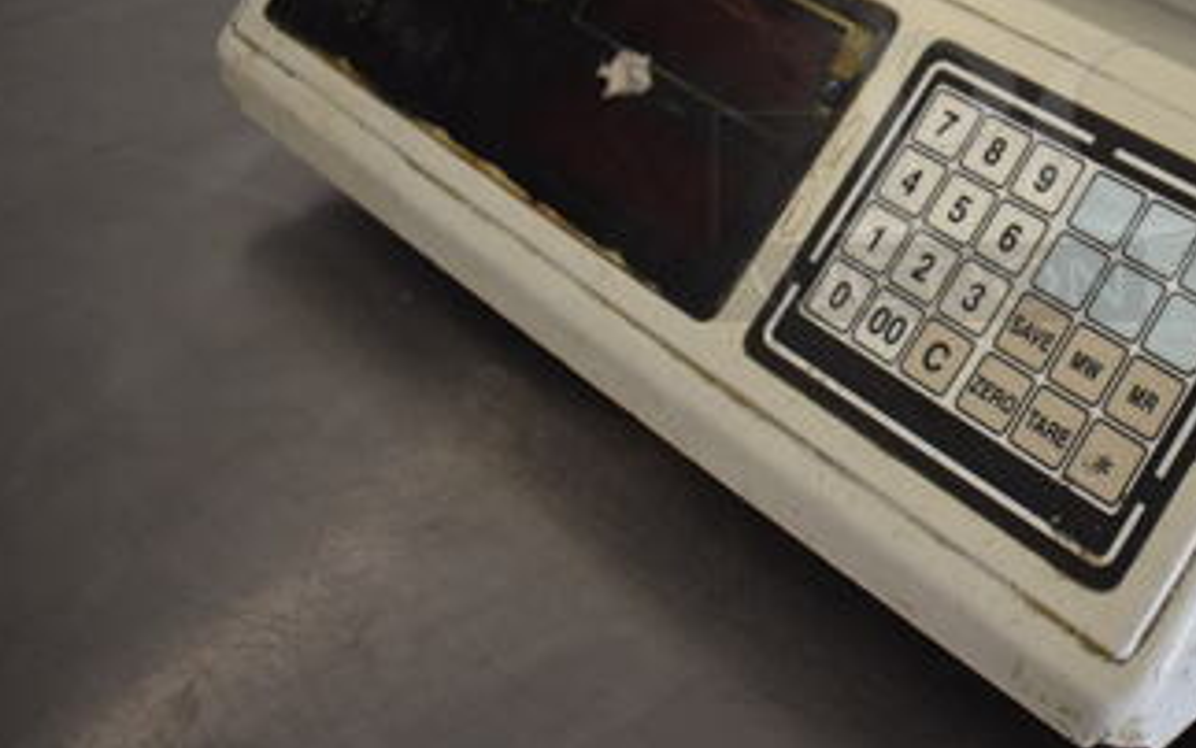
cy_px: 126
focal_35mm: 52
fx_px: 1695
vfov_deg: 24.4
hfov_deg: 36.2
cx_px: 1103
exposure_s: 1/250
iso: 720
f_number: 3.5
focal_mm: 18
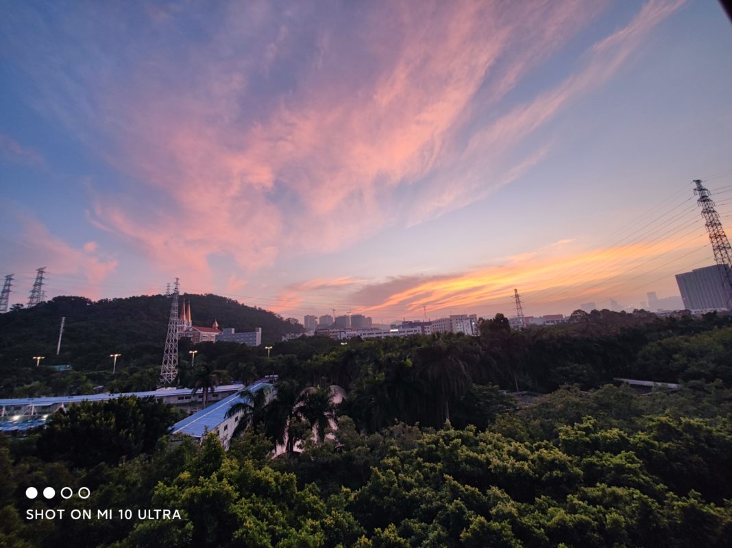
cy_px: 274
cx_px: 366
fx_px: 254
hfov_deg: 110.6
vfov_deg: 94.4
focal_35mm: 12
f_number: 2.2
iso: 136
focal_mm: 1.95
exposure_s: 1/50
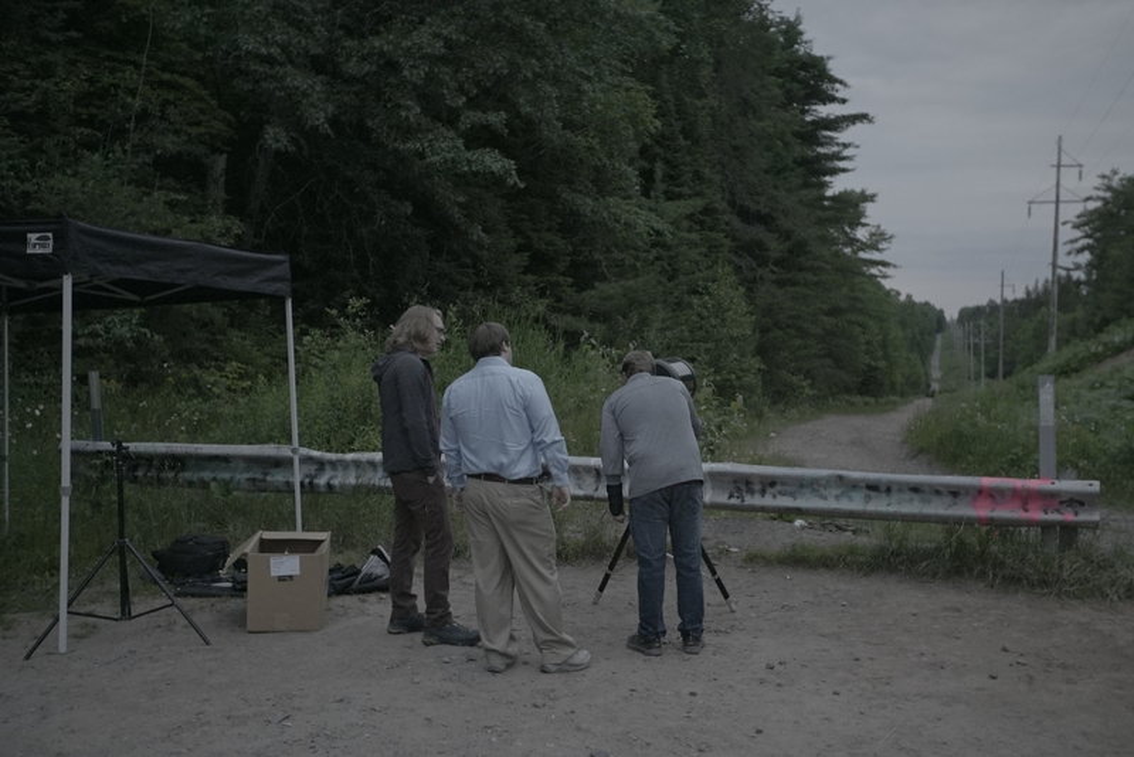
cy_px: 378
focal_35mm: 36
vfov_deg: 36.9
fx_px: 1134
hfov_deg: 53.1
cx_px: 567
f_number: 2
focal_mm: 24.5
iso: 12800
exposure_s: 1/2500
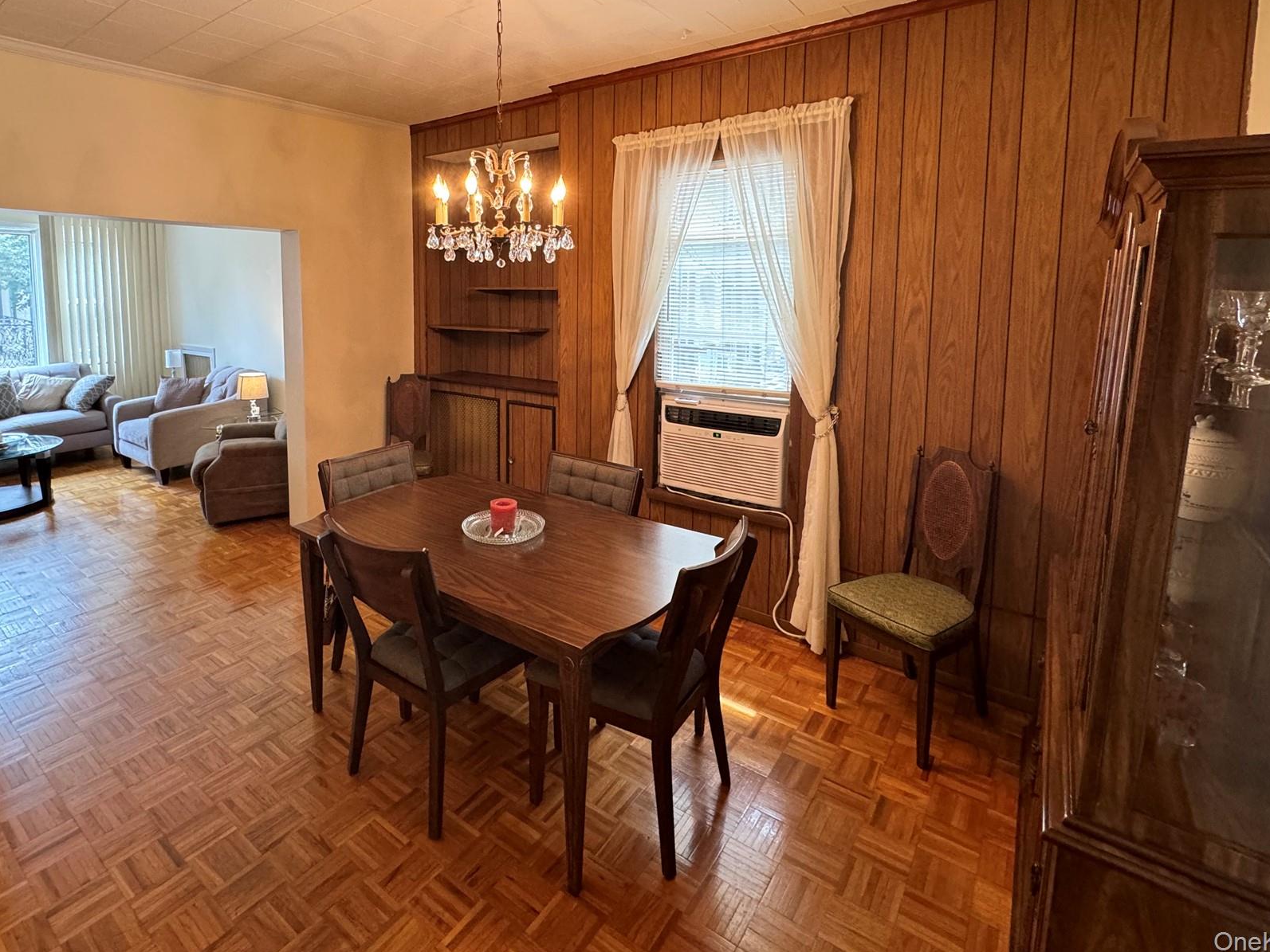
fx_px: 660
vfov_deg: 70.3
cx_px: 560
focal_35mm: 18
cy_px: 349
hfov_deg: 87.4
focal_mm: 2.22
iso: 320
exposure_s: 1/60
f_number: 2.2
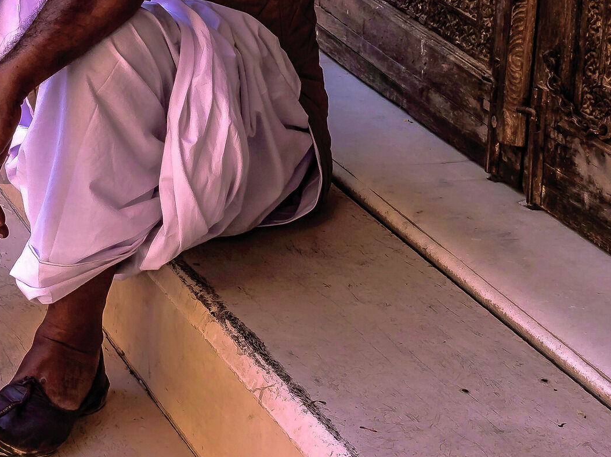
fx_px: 2012
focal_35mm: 114
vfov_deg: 12.8
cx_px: 160
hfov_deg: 17.2
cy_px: -17
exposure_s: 1/200
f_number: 7.1
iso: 160
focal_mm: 25
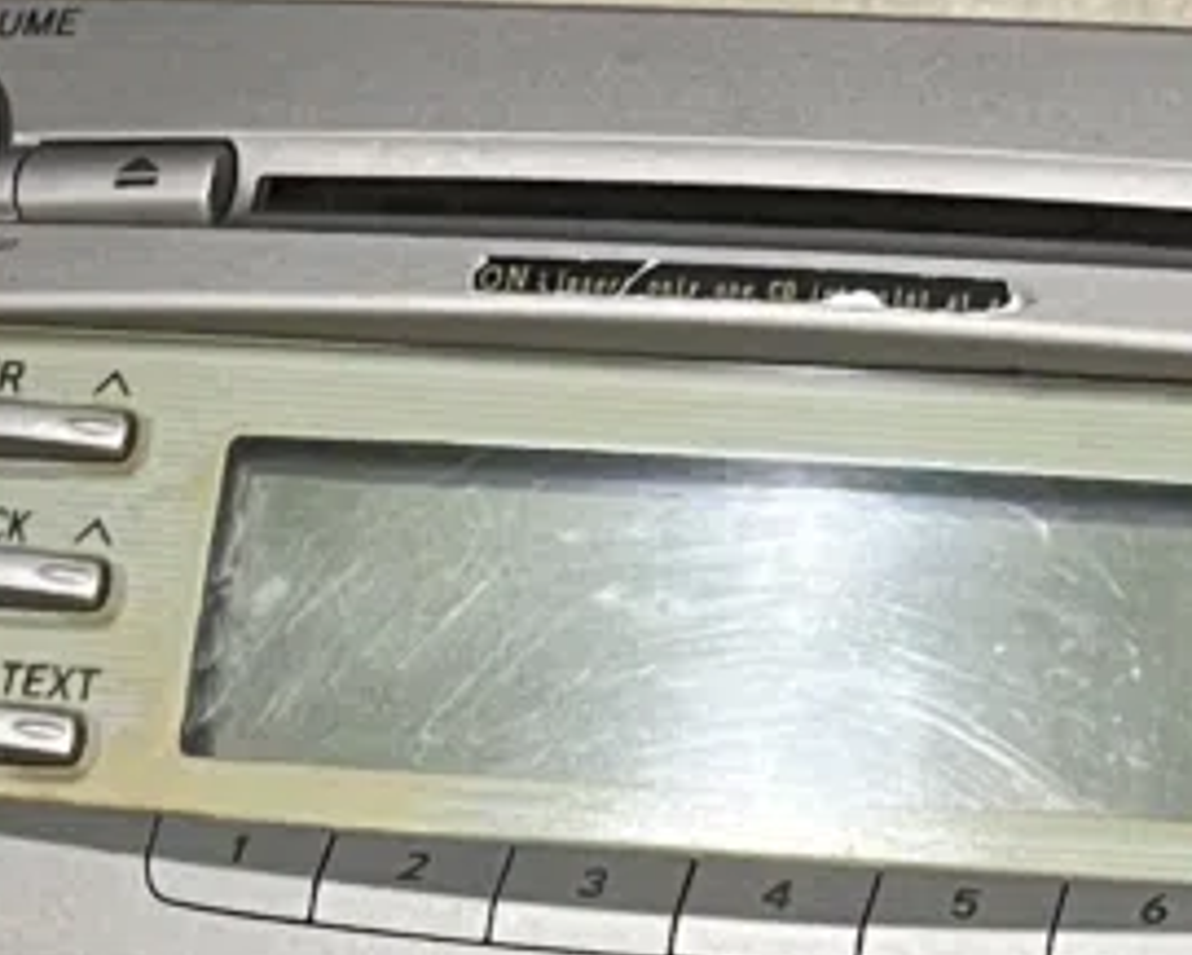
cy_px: 651
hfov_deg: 31.0
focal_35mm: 60
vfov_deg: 25.2
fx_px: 2117
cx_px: 867
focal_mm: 5.7
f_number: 1.5
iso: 500
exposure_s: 1/33
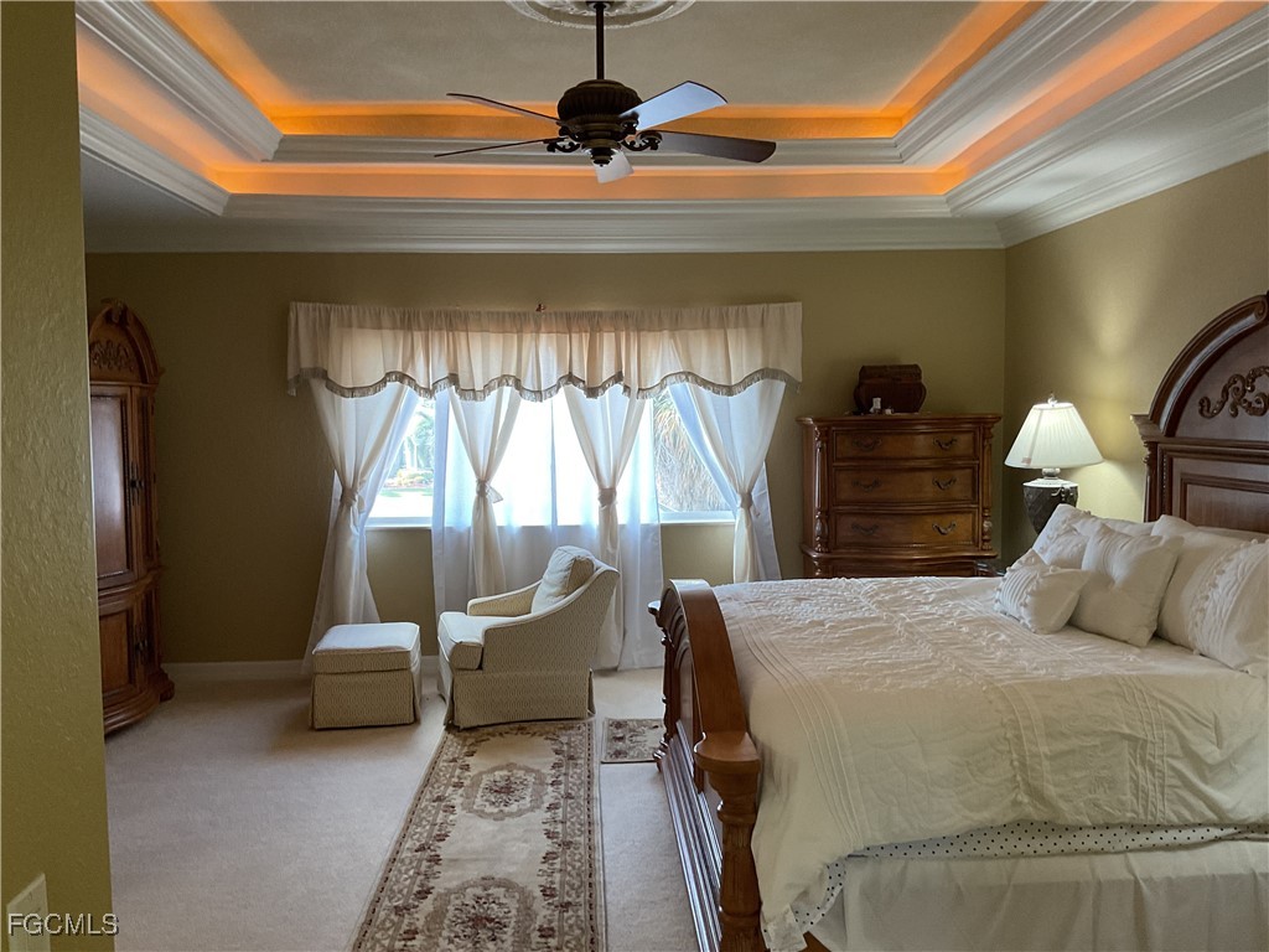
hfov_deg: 61.7
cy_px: 476
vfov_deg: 48.2
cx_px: 634
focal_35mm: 29
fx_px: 1063
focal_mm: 3
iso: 125
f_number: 1.8
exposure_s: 1/60
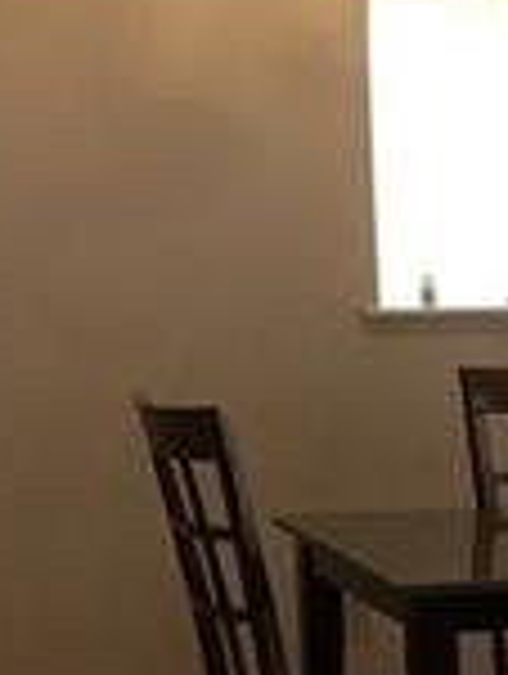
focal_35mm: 148
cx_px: 1092
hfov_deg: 9.3
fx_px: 2888
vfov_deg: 12.9
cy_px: 868
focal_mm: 4.15
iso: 40
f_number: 2.2
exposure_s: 1/30
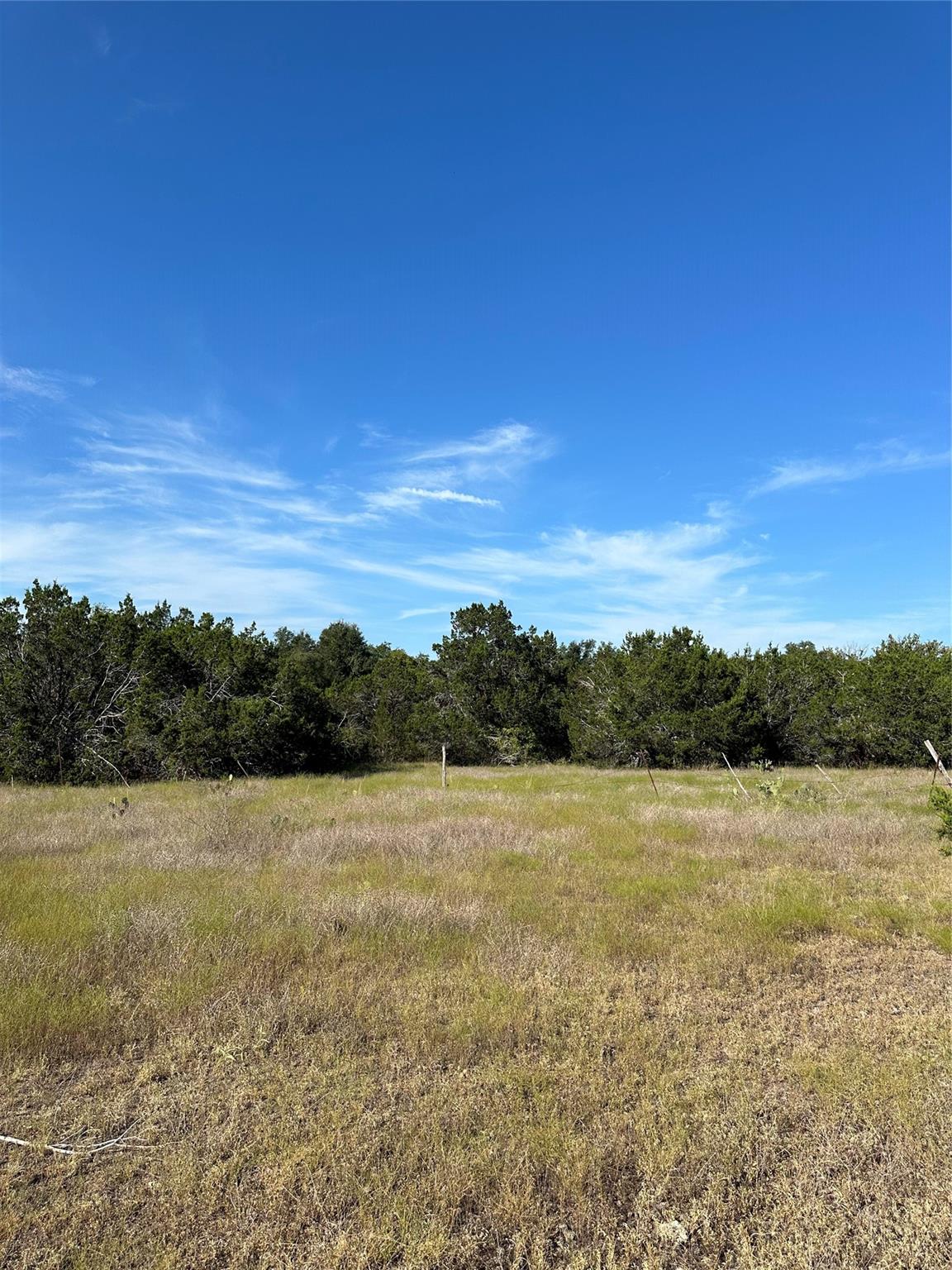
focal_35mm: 24
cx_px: 476
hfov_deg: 56.8
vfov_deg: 71.6
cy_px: 635
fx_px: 880
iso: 80
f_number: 1.78
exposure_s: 1/5000
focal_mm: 6.86
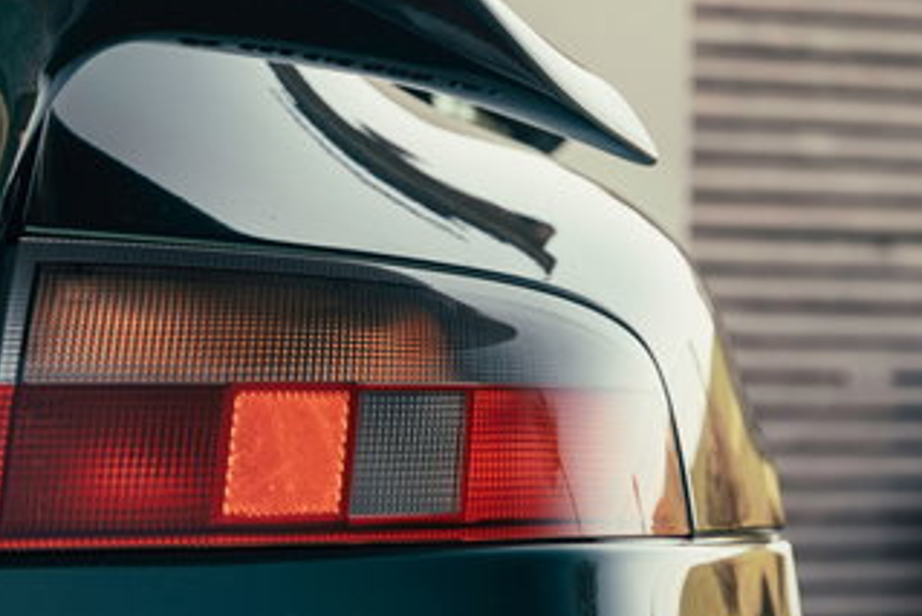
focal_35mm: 113
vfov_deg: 12.1
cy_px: 359
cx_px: 373
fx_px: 2895
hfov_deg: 18.1
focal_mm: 31.6
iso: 125
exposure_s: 1/160
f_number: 4
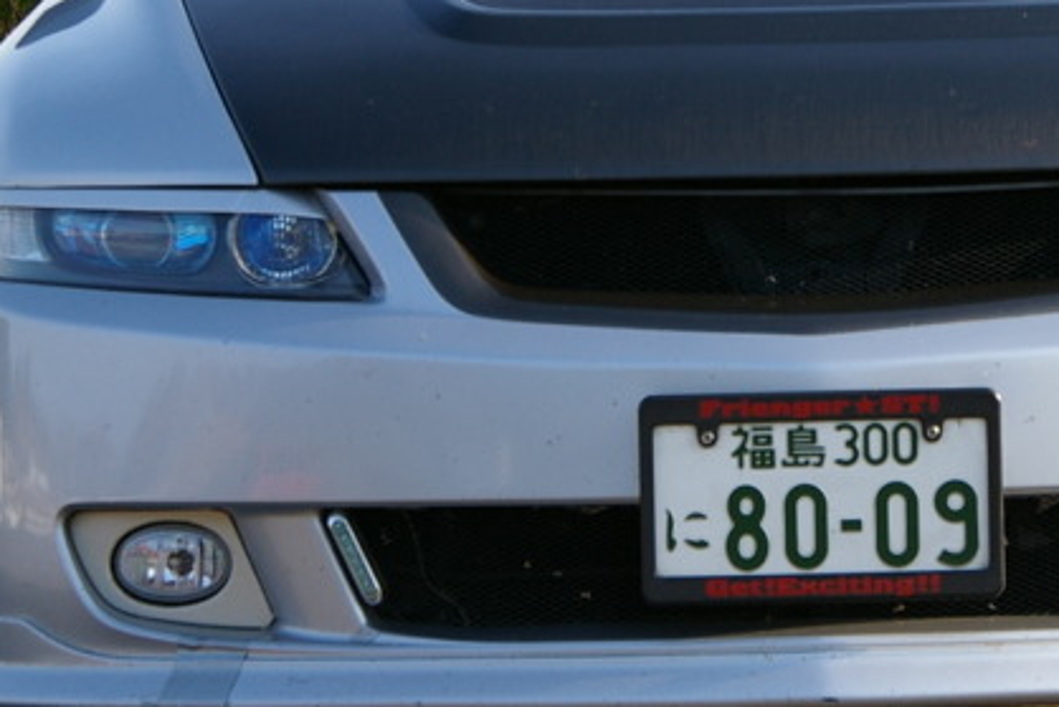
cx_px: 887
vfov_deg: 5.3
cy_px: 71
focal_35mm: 257
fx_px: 7562
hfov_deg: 8.0
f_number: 9.5
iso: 200
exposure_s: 1/125
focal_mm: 70
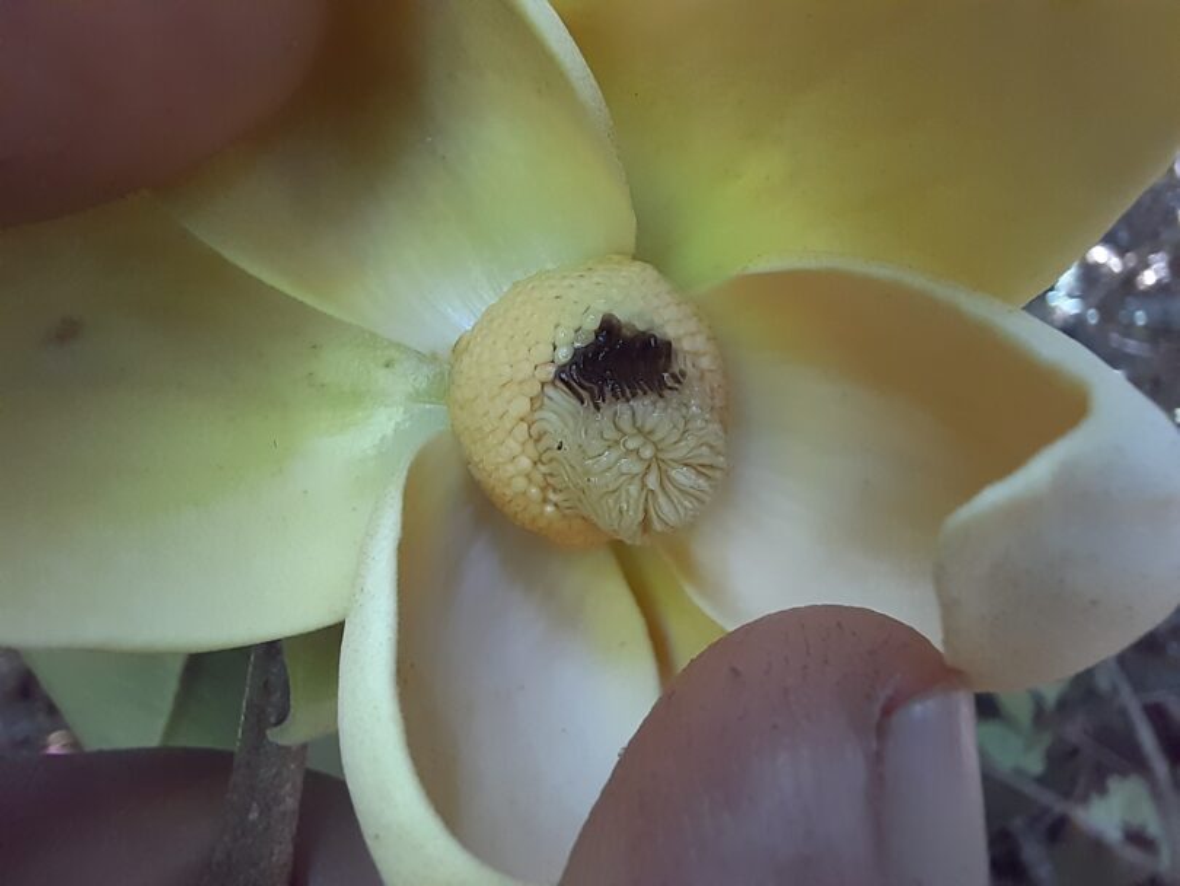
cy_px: 443
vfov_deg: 54.9
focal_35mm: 25
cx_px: 590
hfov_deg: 69.4
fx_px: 852
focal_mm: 2.13
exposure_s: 1/30
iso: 250
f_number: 2.4
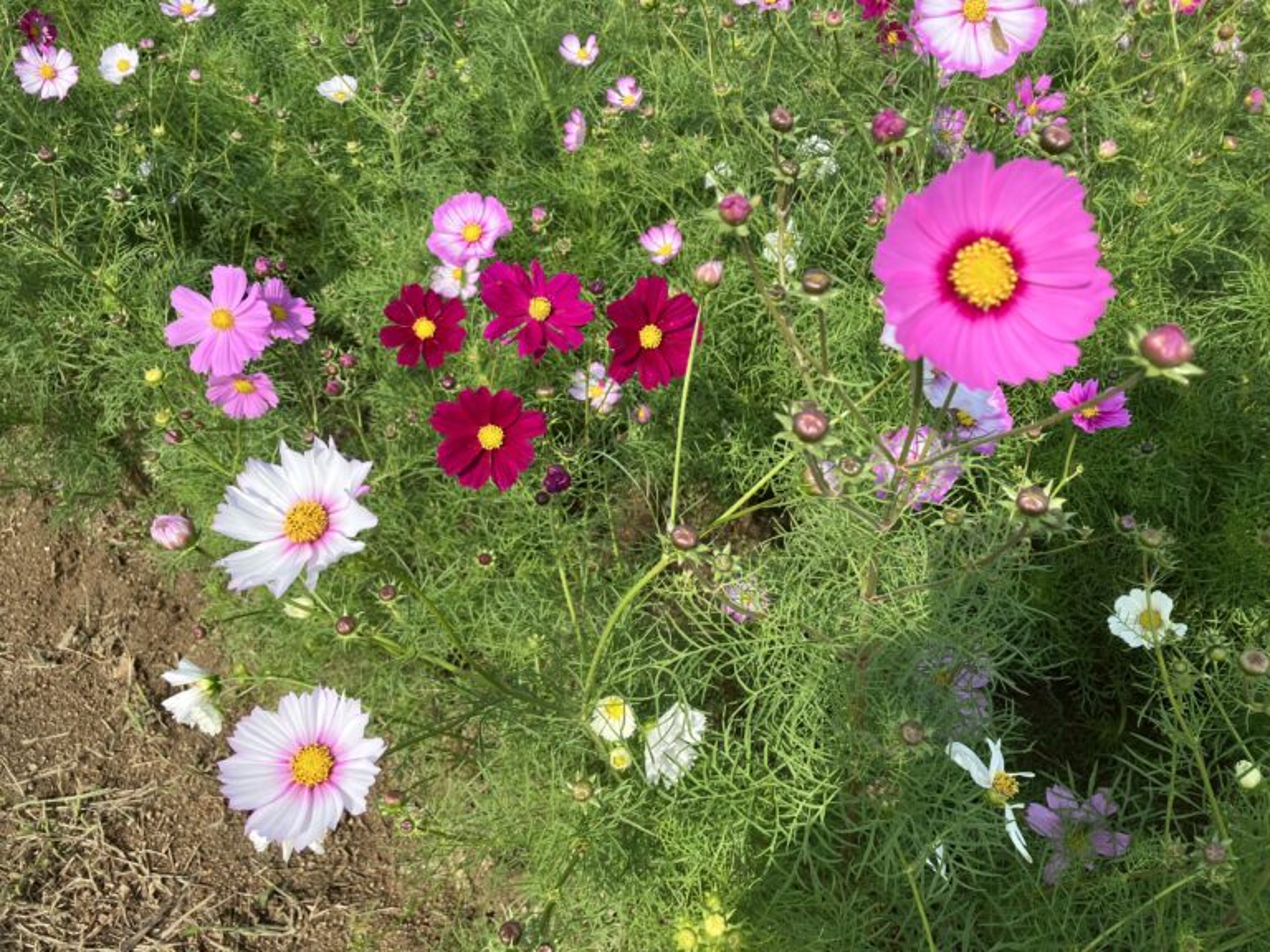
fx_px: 1027
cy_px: 476
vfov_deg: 49.7
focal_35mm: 28
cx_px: 635
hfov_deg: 63.4
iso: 32
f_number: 1.8
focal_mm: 3.99
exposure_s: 1/1143
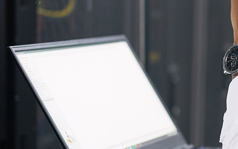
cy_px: 79
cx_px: 213
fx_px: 895
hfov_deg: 15.0
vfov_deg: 9.5
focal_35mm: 138
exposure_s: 1/160
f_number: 1.6
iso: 200
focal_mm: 35
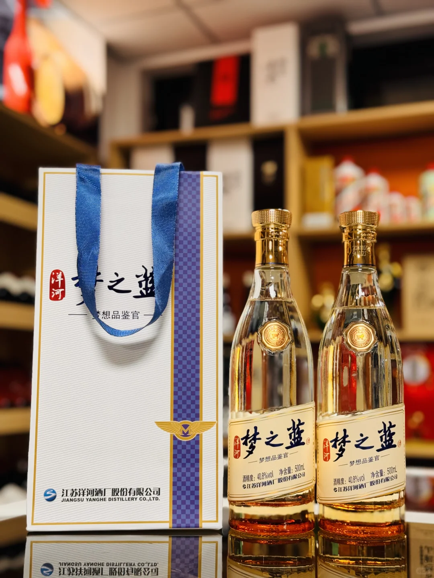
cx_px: 217
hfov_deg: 30.3
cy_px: 289
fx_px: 802
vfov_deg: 39.7
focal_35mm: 48
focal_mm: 6.76
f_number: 1.78
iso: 80
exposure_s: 1/50
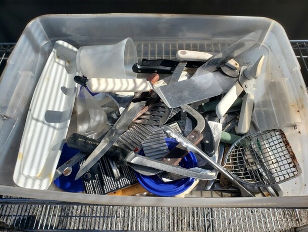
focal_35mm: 26
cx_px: 154
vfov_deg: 53.1
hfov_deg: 67.3
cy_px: 116
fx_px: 231
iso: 50
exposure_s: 1/1588
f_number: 2.4
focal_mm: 4.3
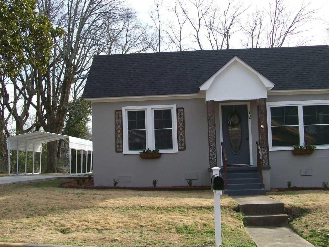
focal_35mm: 50
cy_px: 126
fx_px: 475
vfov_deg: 29.1
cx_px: 148
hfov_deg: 38.1
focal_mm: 6
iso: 80
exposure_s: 1/663
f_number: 2.7
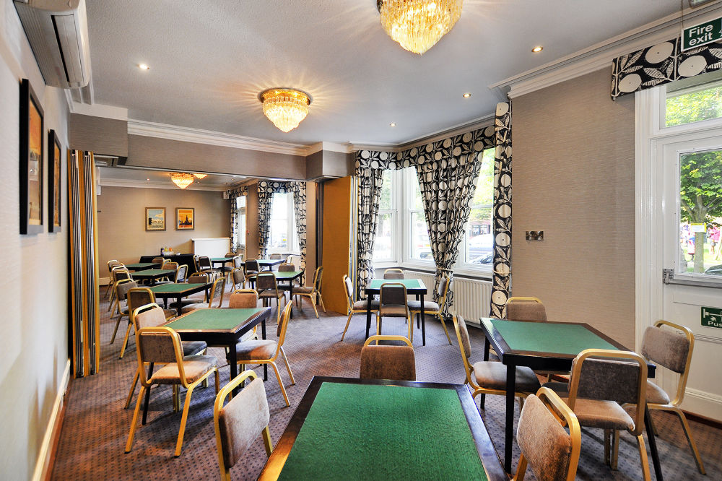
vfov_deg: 77.3
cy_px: 240
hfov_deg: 100.4
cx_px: 361
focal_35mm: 15
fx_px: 301
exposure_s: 1/25
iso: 400
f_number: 5.6
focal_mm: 10
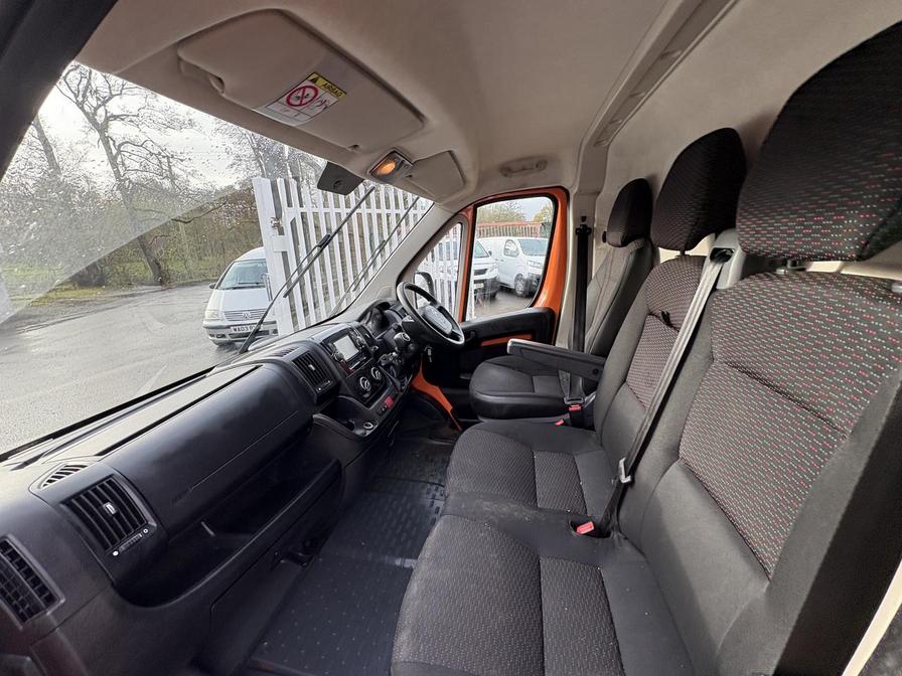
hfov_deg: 102.1
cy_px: 338
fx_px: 365
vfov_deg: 85.7
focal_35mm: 14
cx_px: 451
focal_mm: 2.22
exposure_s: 1/123
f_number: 2.2
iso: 50
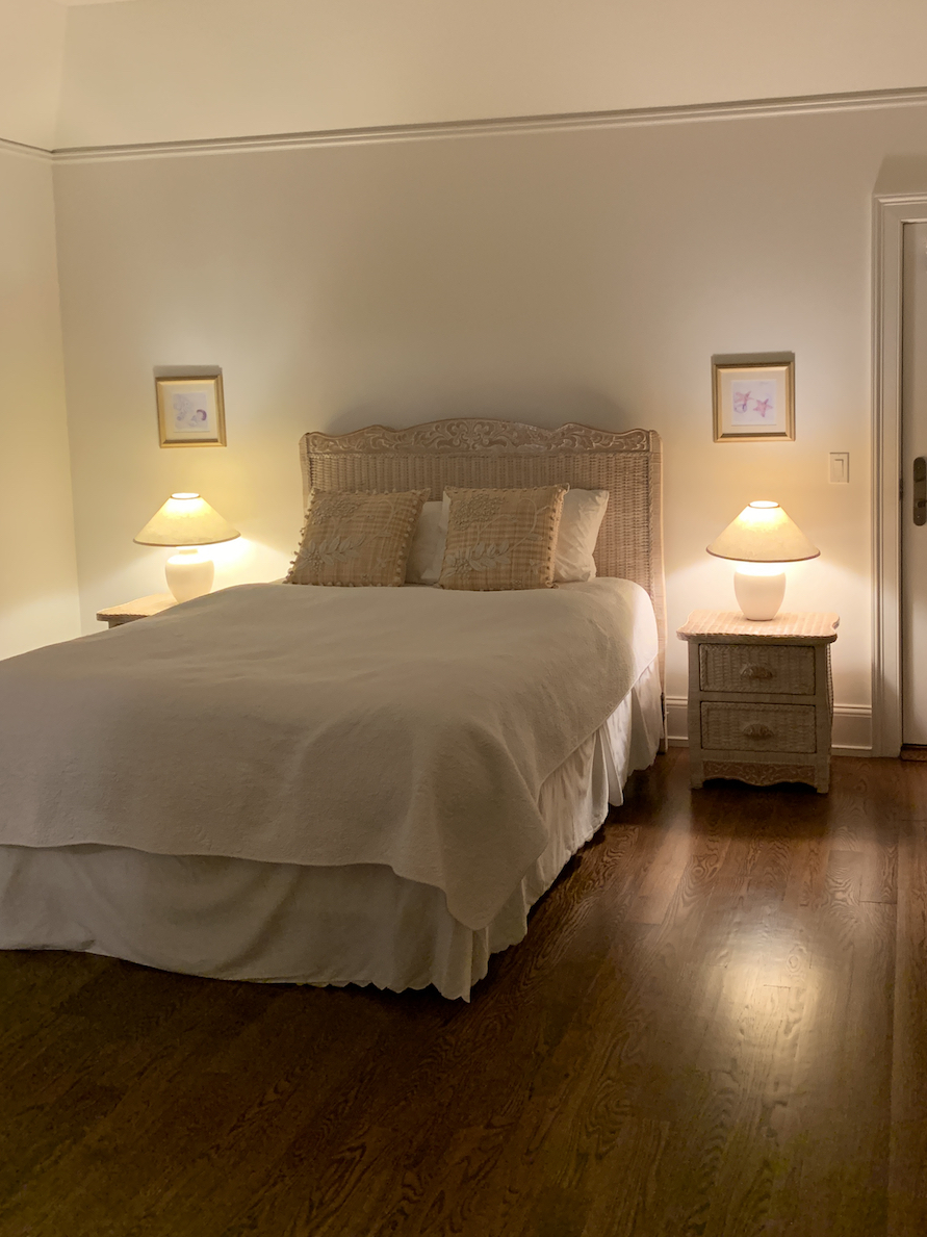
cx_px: 589
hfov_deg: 40.4
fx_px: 1250
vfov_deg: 52.4
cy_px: 517
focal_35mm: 35
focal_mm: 4.25
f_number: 1.8
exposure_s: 1/60
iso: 250
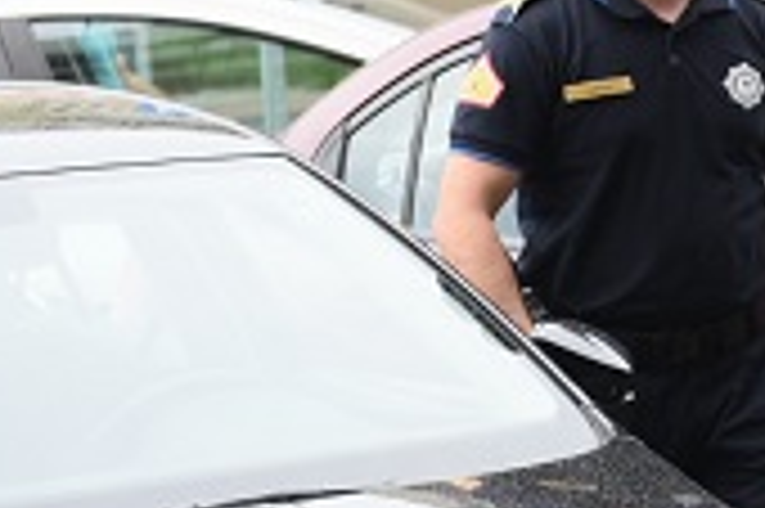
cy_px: 38
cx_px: 1332
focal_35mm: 255
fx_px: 5413
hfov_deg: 7.8
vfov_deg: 5.4
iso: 320
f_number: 3.2
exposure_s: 1/500
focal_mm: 70
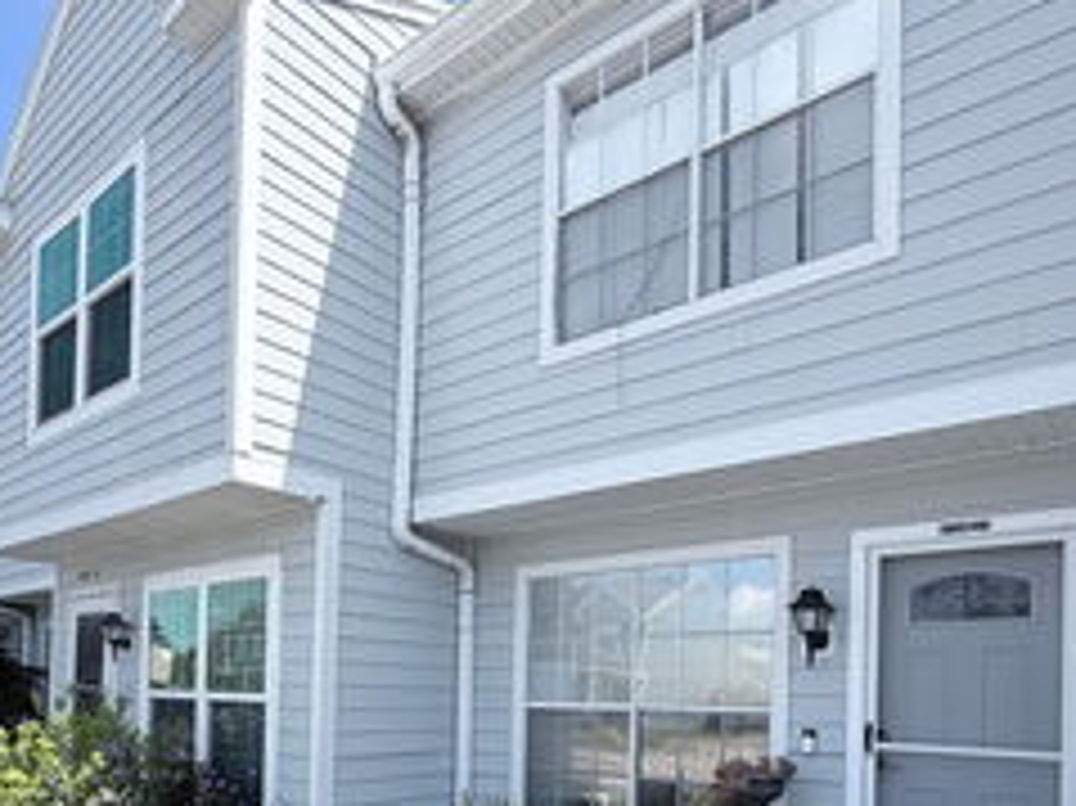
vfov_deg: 50.4
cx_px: 570
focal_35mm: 25
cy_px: 680
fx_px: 777
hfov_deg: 69.4
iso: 40
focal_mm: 2.22
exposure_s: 1/770
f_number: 2.2
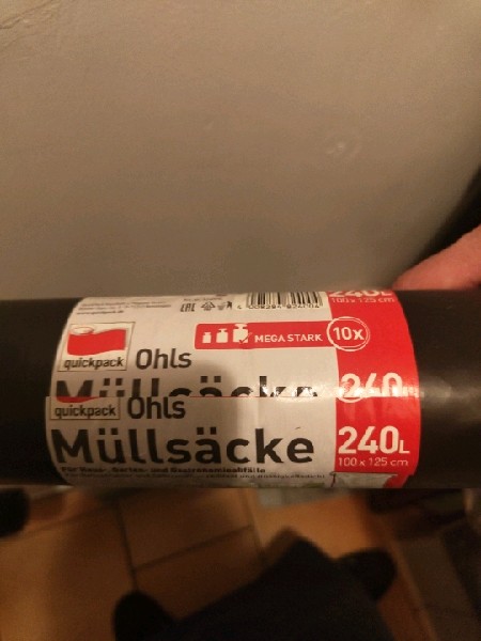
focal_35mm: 24
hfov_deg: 56.8
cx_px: 240
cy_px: 320
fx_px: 445
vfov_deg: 71.6
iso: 1235
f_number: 1.88
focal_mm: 5.59
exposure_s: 1/33.3
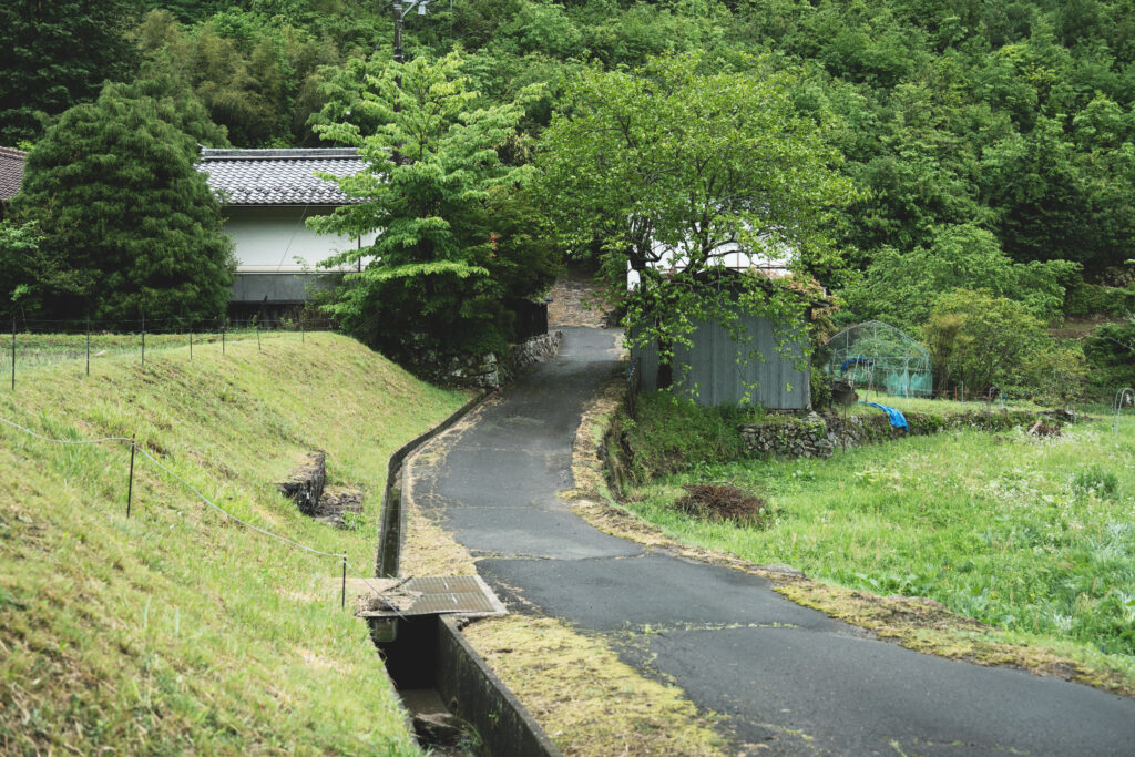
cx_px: 568
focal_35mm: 46
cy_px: 378
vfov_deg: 29.3
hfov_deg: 42.7
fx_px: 1450
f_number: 3.2
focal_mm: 46
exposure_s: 1/1600
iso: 400
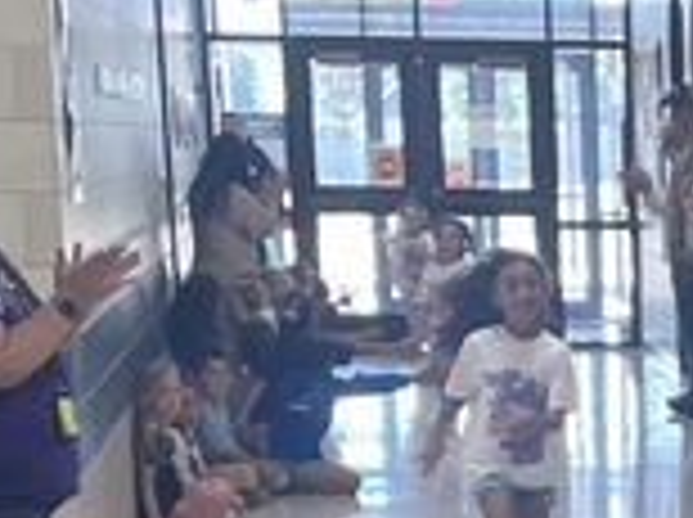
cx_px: 1112
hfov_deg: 10.9
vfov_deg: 8.0
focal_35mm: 173
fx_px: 3458
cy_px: 1144
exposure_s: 1/121
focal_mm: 4.2
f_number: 1.6
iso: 125
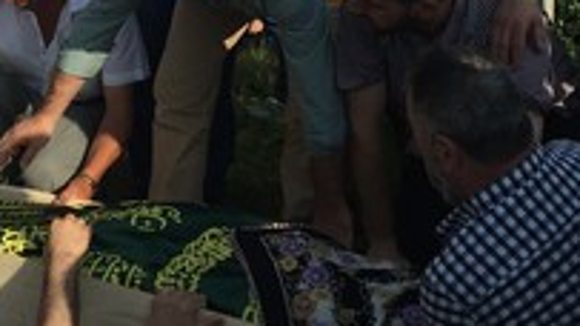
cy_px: -180
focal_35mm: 104
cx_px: 60
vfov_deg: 11.1
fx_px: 1599
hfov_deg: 20.2
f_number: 2.2
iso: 32
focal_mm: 4.15
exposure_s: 1/3300
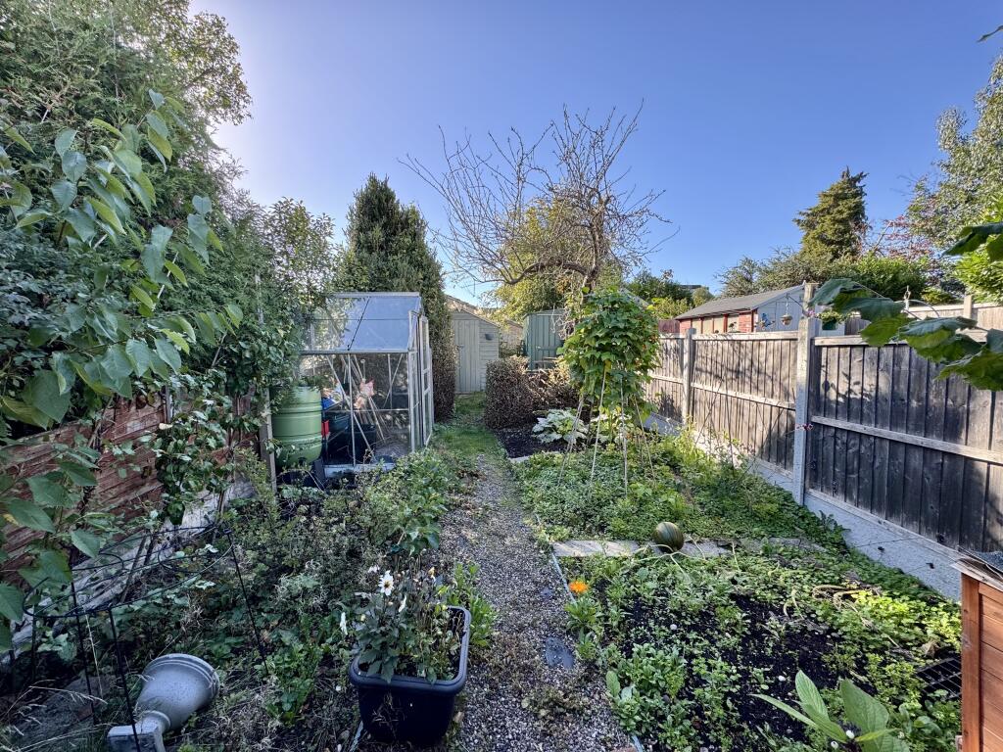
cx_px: 502
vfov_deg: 85.7
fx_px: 406
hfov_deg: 102.1
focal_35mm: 14
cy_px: 376
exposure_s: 1/216
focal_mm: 2.22
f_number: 2.2
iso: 40
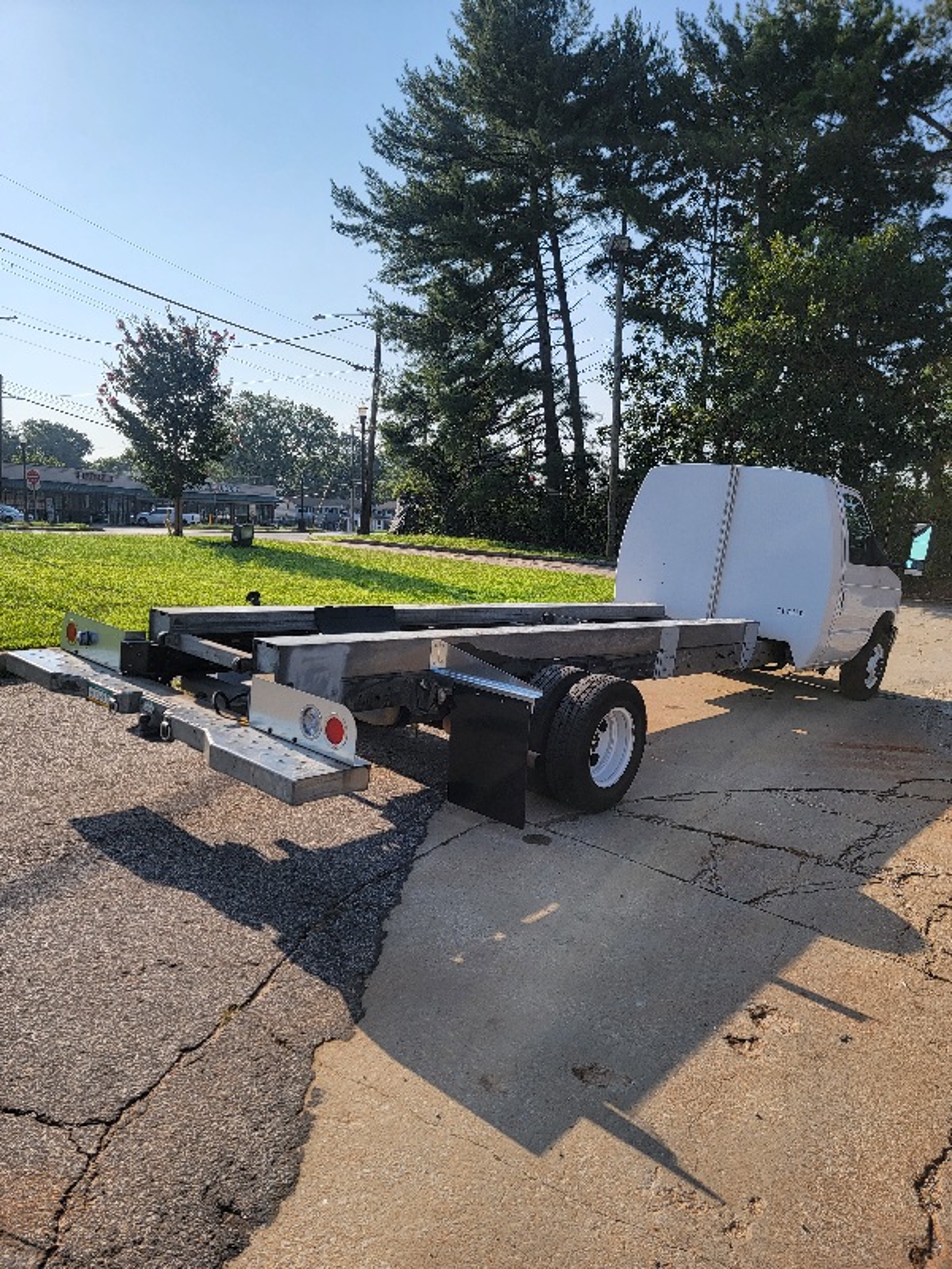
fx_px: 880
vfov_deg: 71.6
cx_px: 476
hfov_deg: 56.8
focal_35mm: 24
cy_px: 634
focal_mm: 6.7
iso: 16
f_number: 1.8
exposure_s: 1/1000
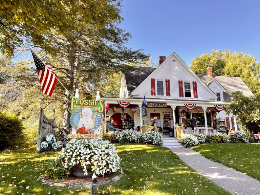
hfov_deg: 67.3
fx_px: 195
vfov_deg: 53.1
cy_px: 98
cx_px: 130
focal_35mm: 26
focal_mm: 4.2
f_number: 1.6
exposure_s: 1/703
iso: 32
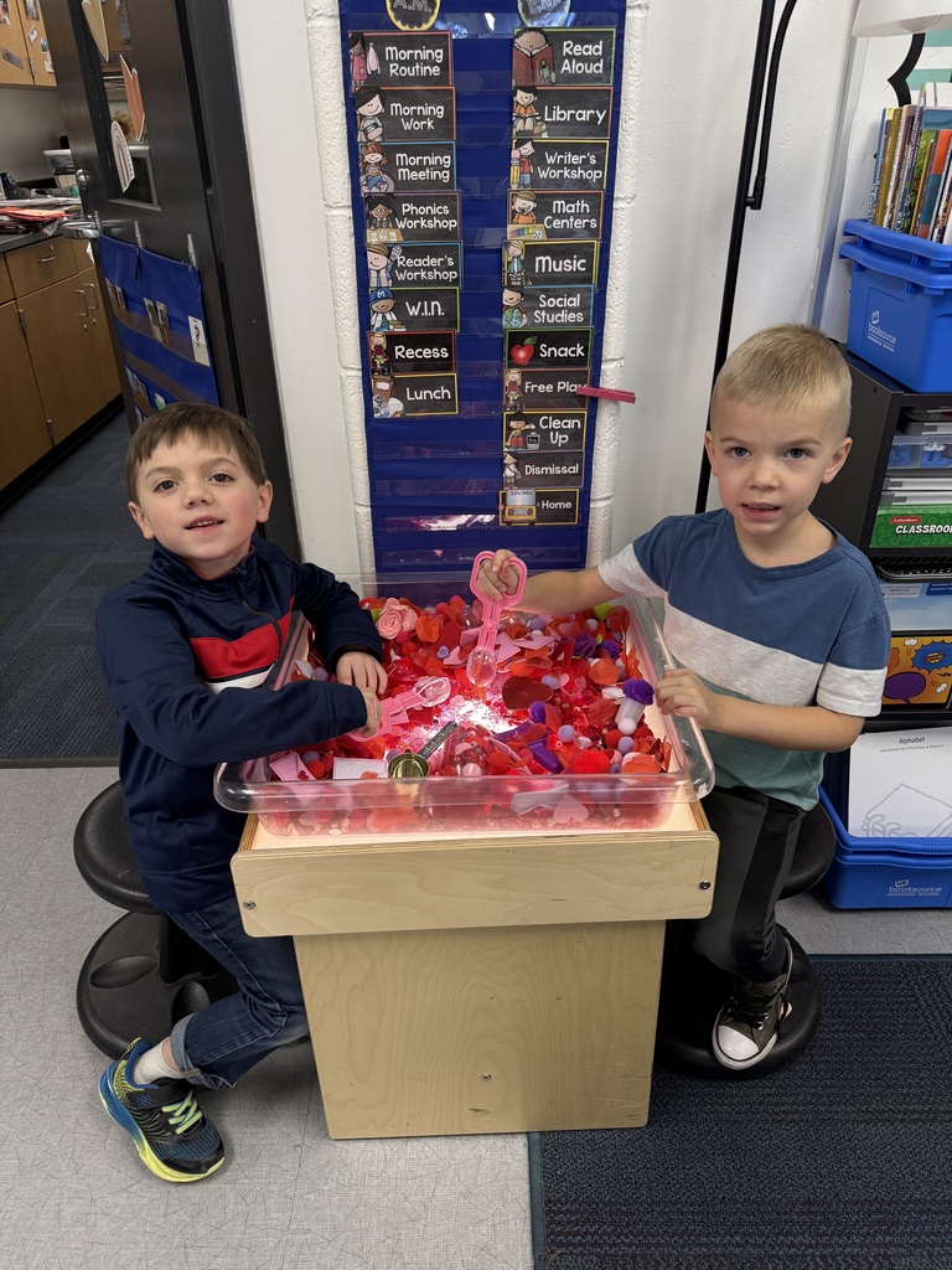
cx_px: 476
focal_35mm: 24
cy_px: 635
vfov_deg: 71.6
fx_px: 880
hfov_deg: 56.8
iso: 200
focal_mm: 6.76
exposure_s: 1/60
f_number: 1.78
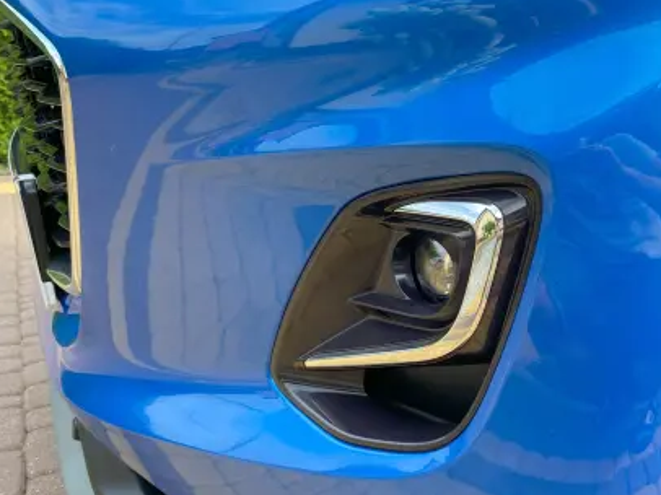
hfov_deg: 44.8
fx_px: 782
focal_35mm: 41
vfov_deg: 34.9
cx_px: 462
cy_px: 313
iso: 32
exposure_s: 1/154
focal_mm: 4.25
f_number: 1.8
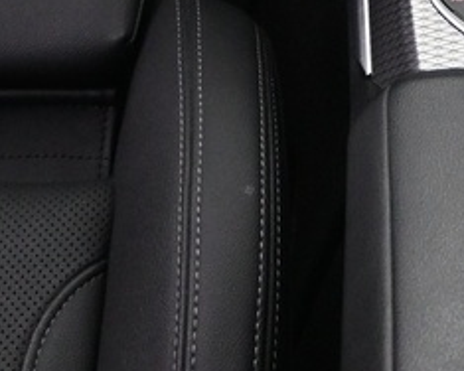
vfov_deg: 9.2
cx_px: 573
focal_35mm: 155
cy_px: -442
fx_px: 2129
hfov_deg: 12.1
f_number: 3.5
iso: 1600
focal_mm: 16
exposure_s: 1/20
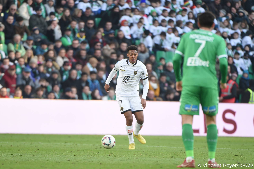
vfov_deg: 3.4
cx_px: 127
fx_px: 2820
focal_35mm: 400
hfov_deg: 5.2
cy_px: 84
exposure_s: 1/1000
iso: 1600
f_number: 4
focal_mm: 400
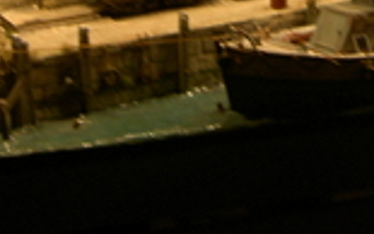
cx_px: 329
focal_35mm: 124
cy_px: -164
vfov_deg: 10.1
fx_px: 1264
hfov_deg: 16.6
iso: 50
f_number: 2.8
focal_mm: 5.6
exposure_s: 1/25
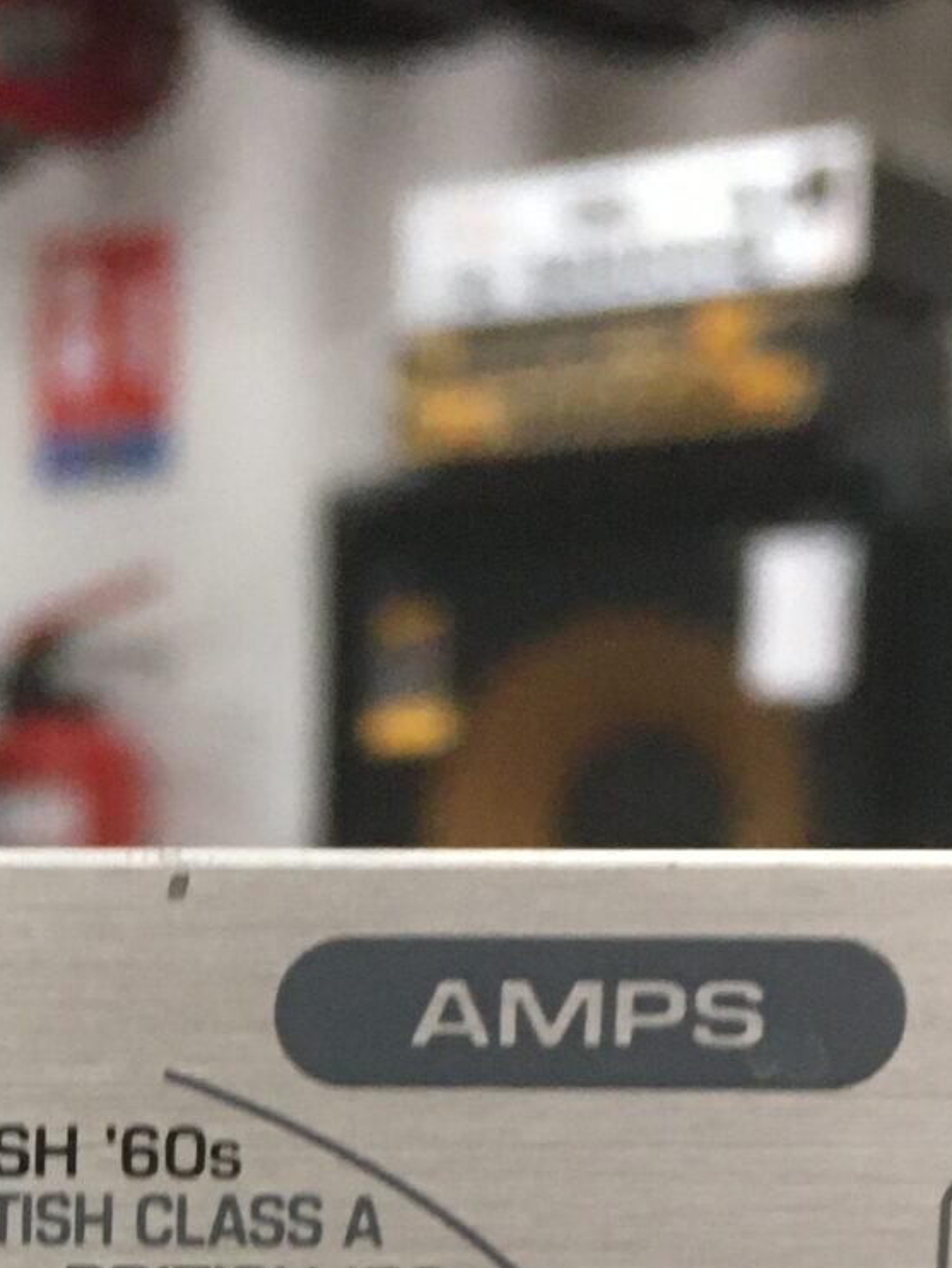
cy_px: 1608
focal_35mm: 100
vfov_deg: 18.4
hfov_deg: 14.2
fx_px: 3665
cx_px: -284
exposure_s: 1/33
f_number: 2.2
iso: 160
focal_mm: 4.15
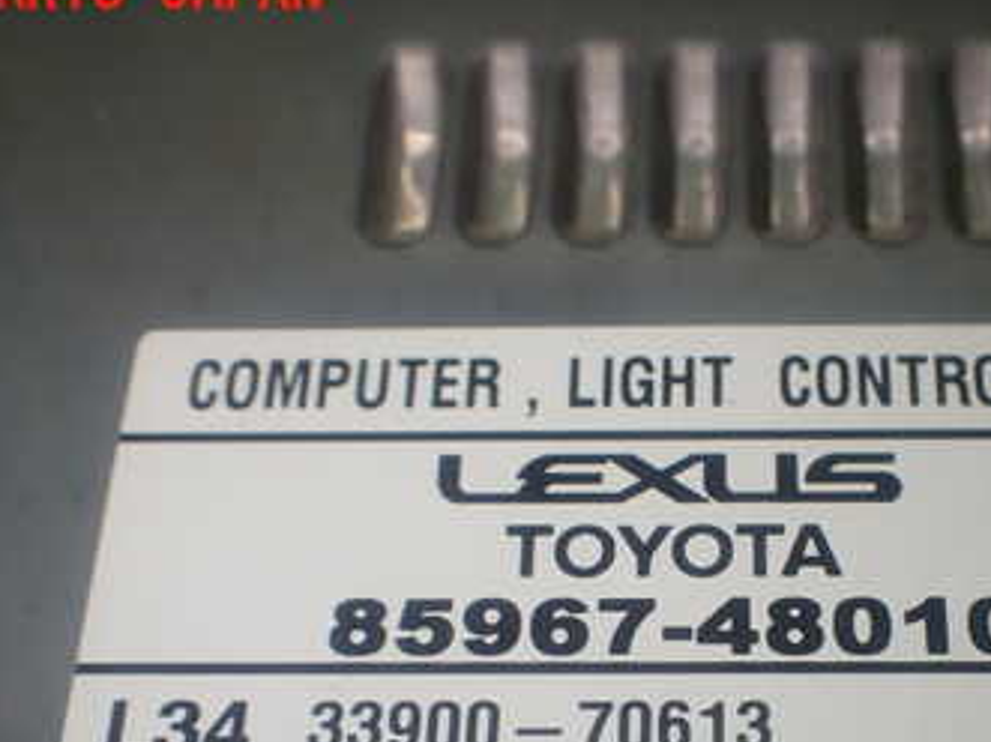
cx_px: 677
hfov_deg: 32.9
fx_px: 1660
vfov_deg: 24.7
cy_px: 625
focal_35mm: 58
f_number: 3.2
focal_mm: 5.79
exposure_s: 1/80
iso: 100
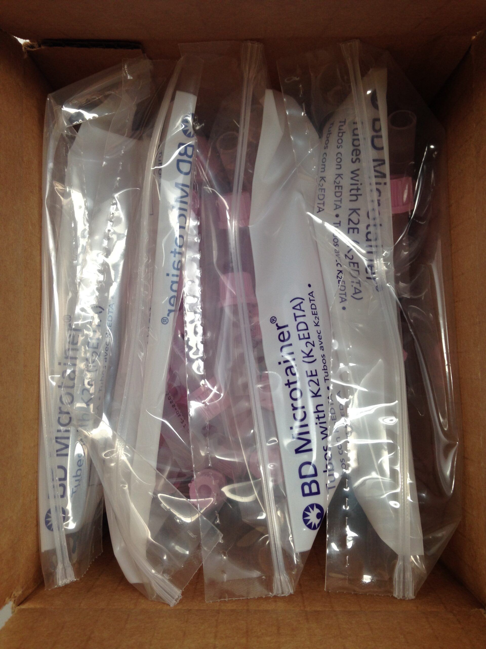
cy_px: 324
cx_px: 243
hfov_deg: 42.9
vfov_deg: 55.4
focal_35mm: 33
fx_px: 618
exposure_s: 1/30
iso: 50
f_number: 2.4
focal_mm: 4.12
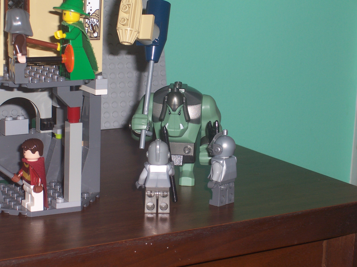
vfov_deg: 14.5
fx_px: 1052
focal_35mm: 102
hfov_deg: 19.3
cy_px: 134
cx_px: 178
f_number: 4.6
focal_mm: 16.8
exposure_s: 1/90
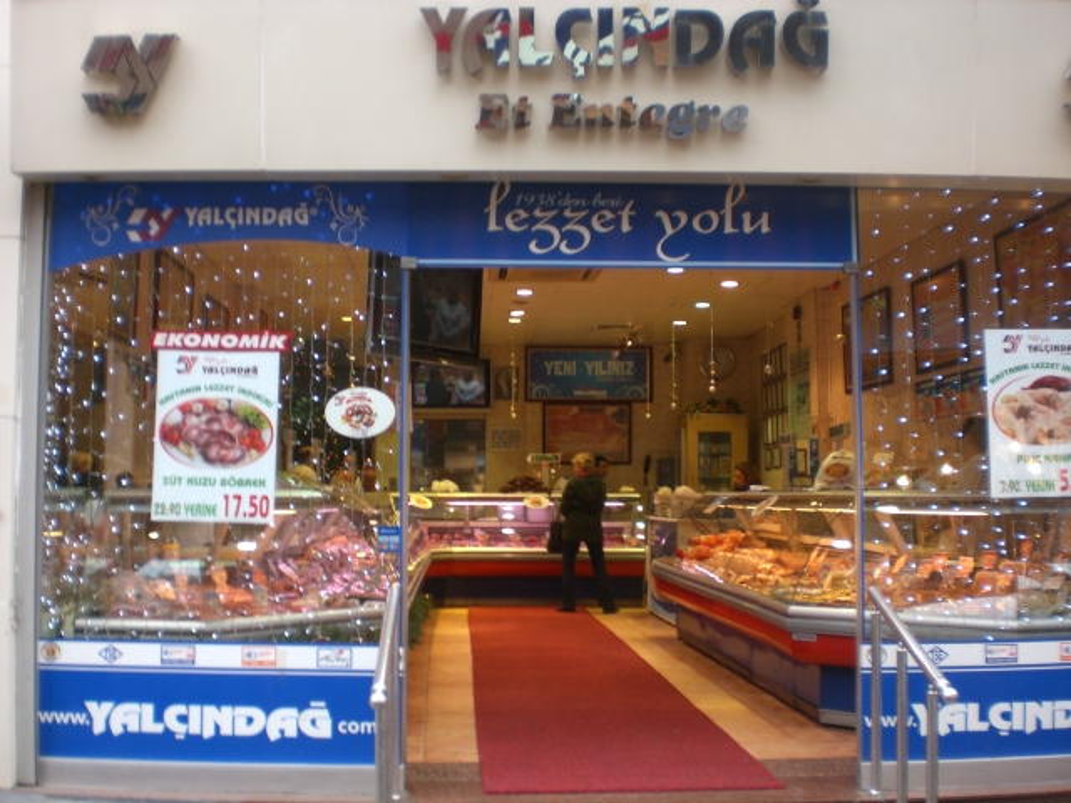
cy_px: 402
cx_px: 536
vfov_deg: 37.7
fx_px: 1176
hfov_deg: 49.0
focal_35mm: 38
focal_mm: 6.3
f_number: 3.1
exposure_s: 1/60
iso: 100
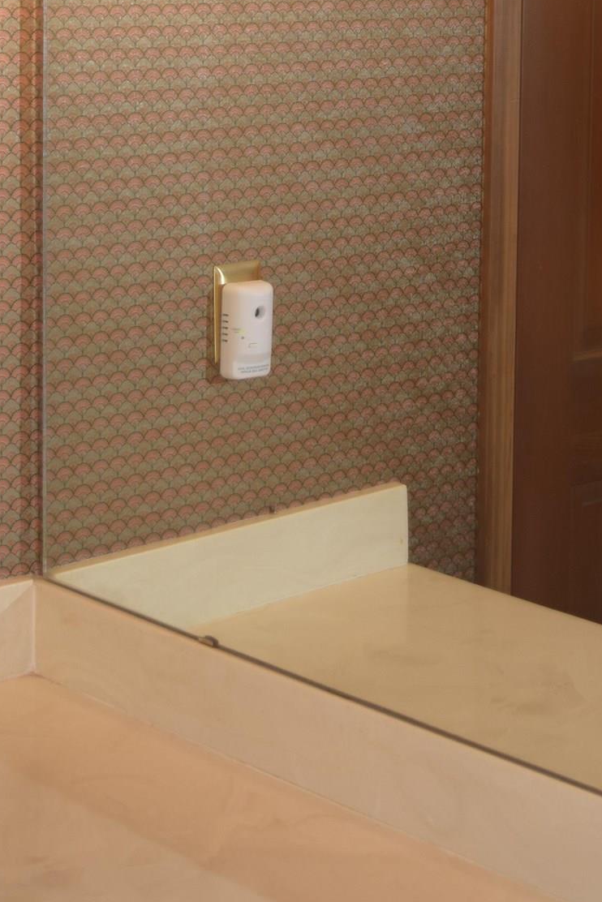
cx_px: 445
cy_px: 40
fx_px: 2181
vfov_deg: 22.6
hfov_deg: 15.7
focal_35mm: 87
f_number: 4.2
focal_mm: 28
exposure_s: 1/60
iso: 400
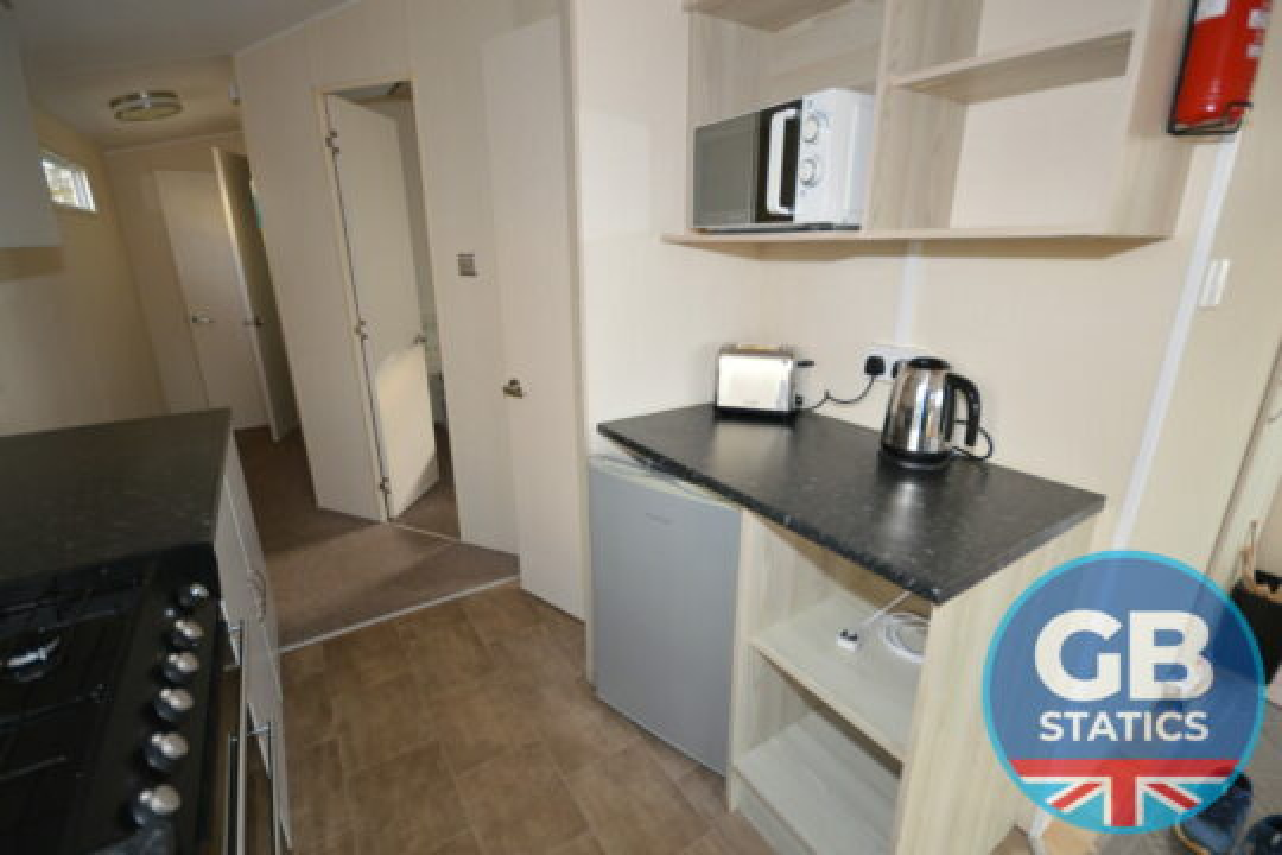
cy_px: 428
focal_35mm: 15
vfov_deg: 77.3
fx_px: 534
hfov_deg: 100.4
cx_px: 641
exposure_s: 1/60
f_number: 4
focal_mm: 10
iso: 500
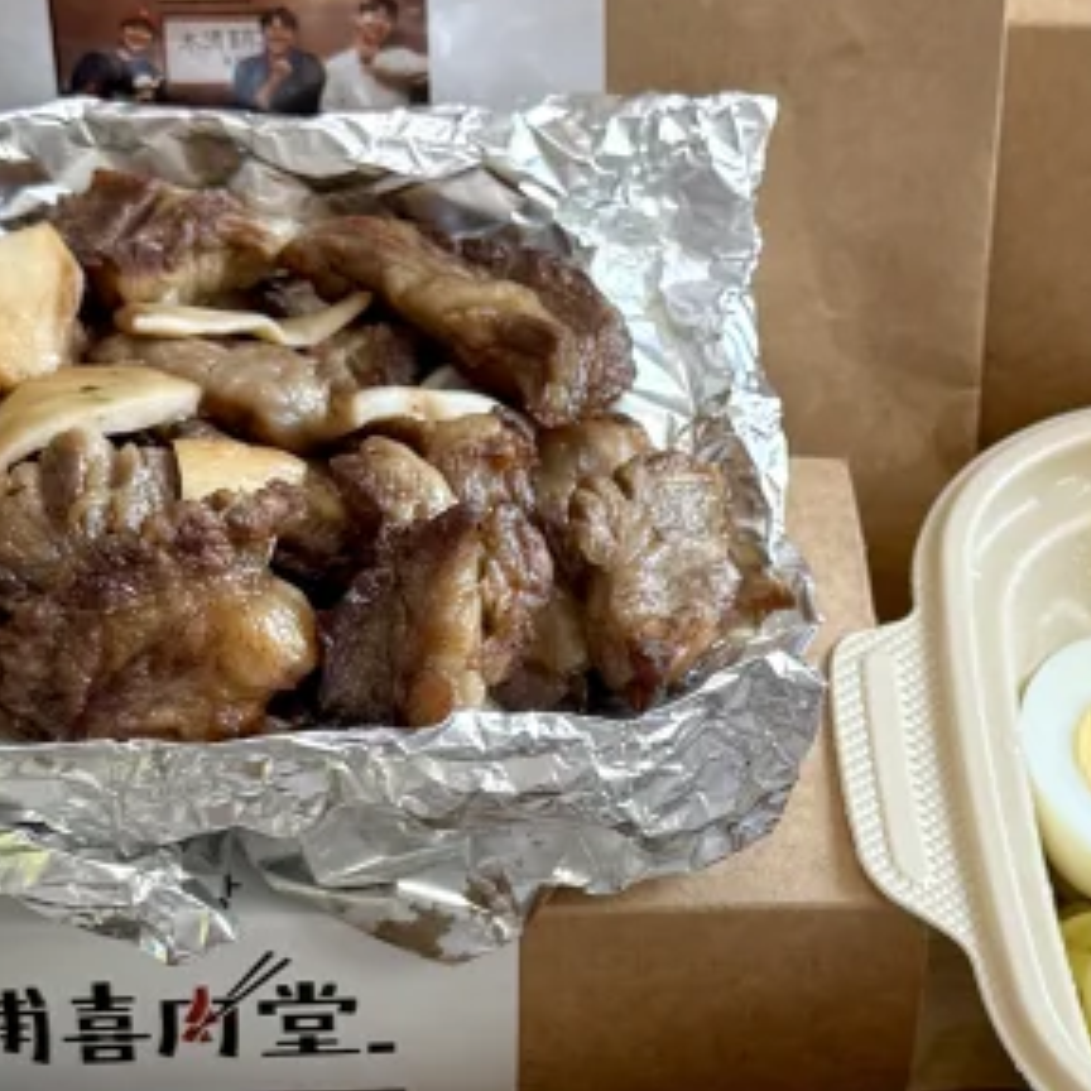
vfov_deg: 16.0
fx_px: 3780
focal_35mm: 106
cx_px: 708
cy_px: 1186
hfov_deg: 16.4
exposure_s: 1/50
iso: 125
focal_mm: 6.76
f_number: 1.78
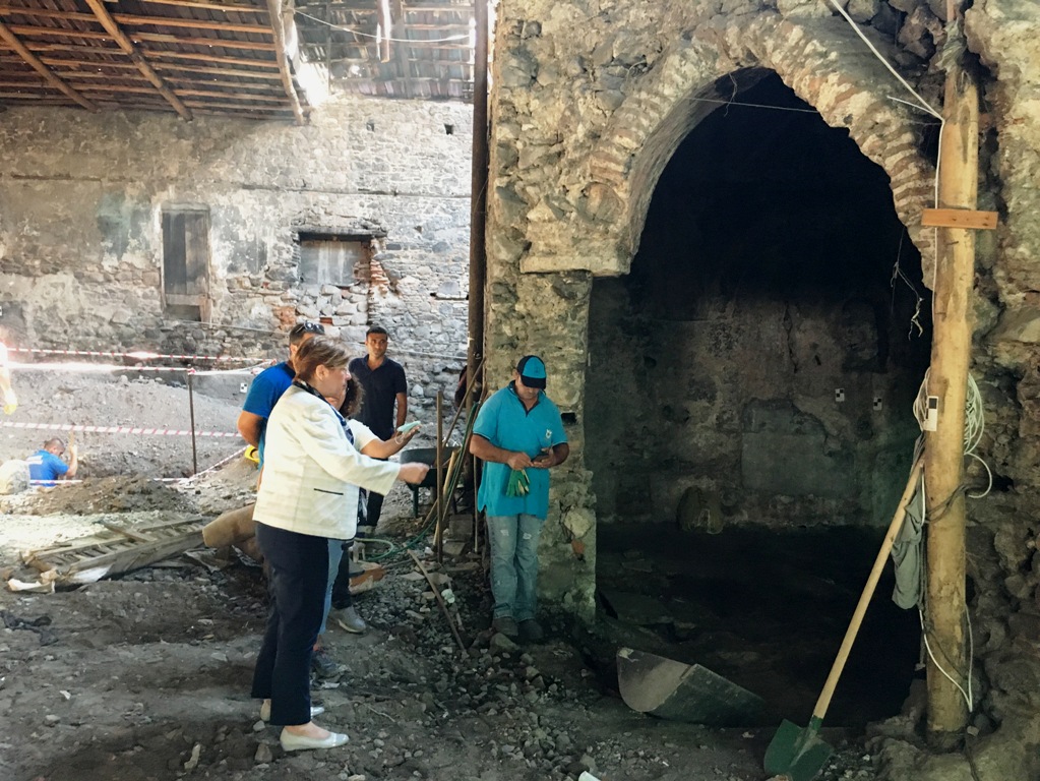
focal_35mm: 29
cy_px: 390
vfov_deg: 48.3
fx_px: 872
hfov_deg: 61.6
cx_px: 520
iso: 200
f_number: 2.2
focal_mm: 4.15
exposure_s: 1/25
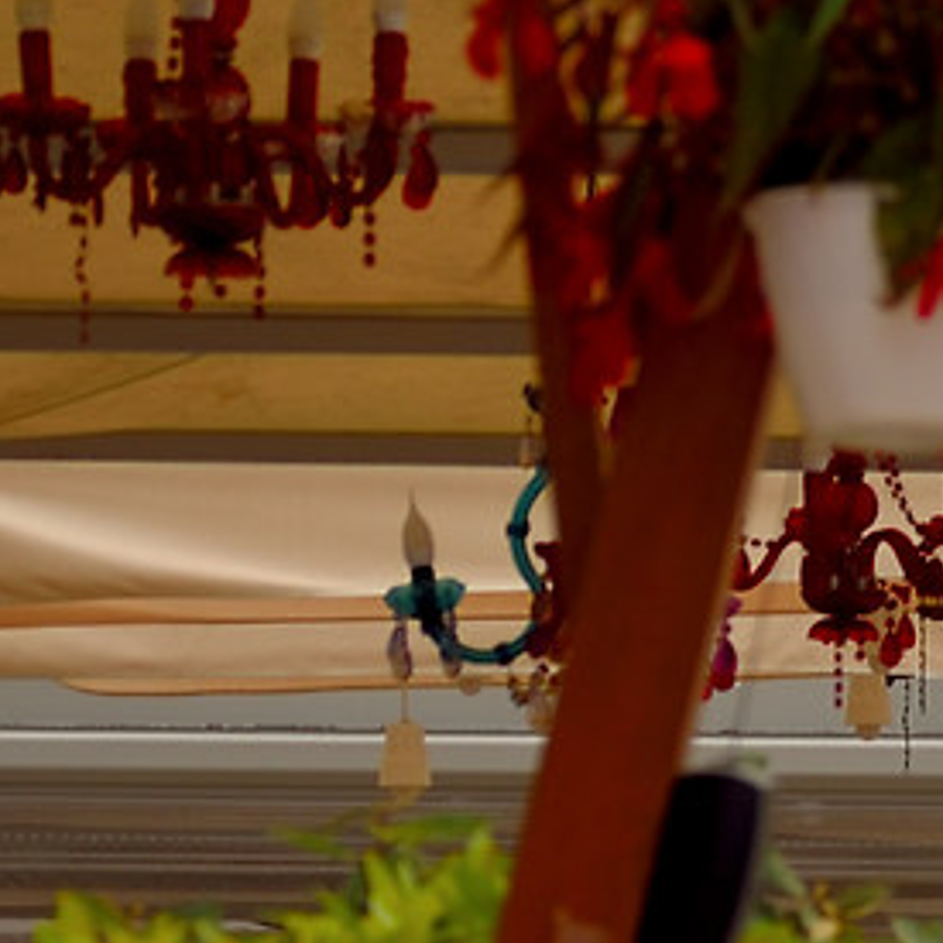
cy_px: 700
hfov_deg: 2.2
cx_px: 3937
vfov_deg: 2.3
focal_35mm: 778
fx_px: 23978
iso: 100
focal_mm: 105
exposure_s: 1/50
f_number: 9
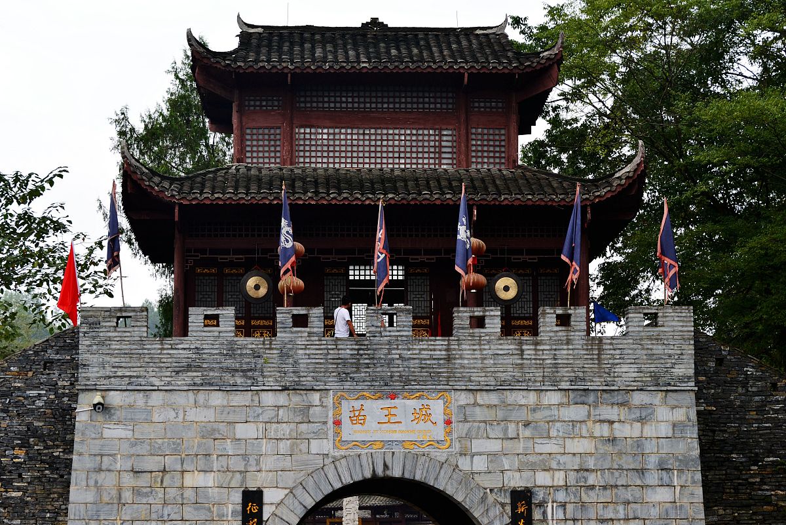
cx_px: 393
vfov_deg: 16.7
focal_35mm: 82
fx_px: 1791
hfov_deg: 24.8
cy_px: 262
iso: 200
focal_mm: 82
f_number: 9
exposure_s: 1/125
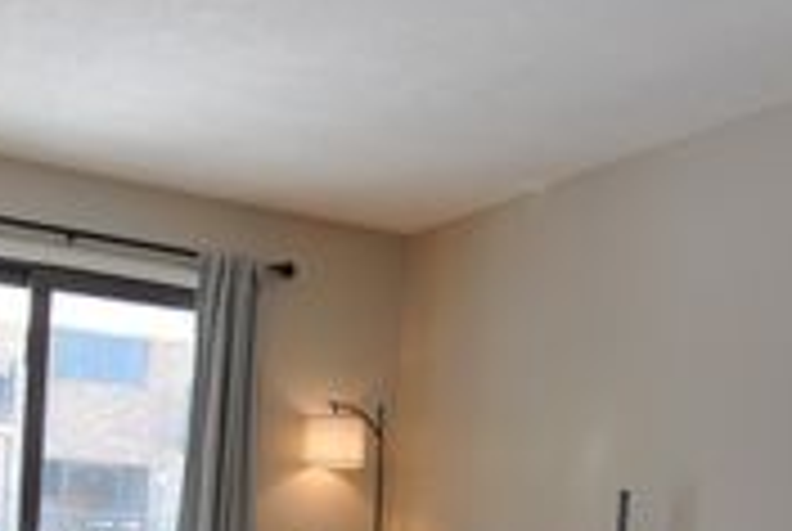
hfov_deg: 35.7
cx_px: 302
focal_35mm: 55
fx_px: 1221
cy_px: 556
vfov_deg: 23.3
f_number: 4
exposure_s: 1/60
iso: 200
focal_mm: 13
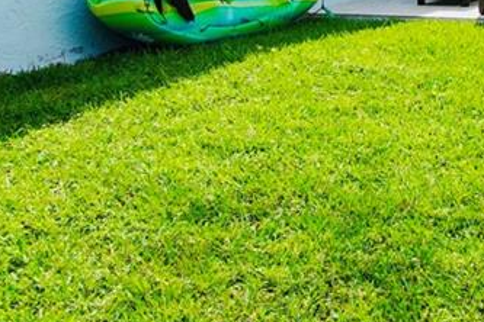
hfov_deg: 26.9
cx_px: 456
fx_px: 968
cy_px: 15
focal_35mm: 72
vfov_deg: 18.5
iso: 100
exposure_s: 1/250
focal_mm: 10
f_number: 8
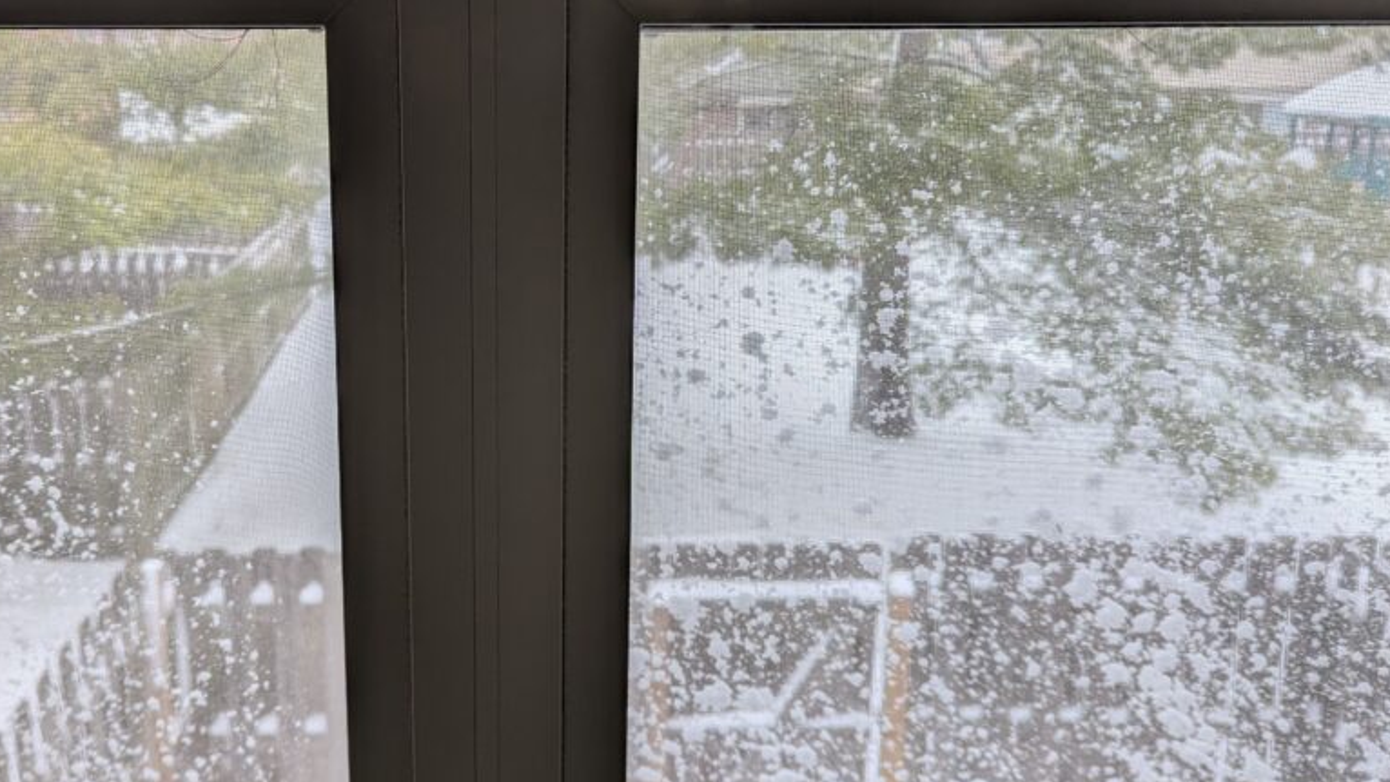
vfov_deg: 33.7
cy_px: 337
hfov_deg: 55.8
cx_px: 503
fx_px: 1290
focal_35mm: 35
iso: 41
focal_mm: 6.81
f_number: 1.85
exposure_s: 1/121
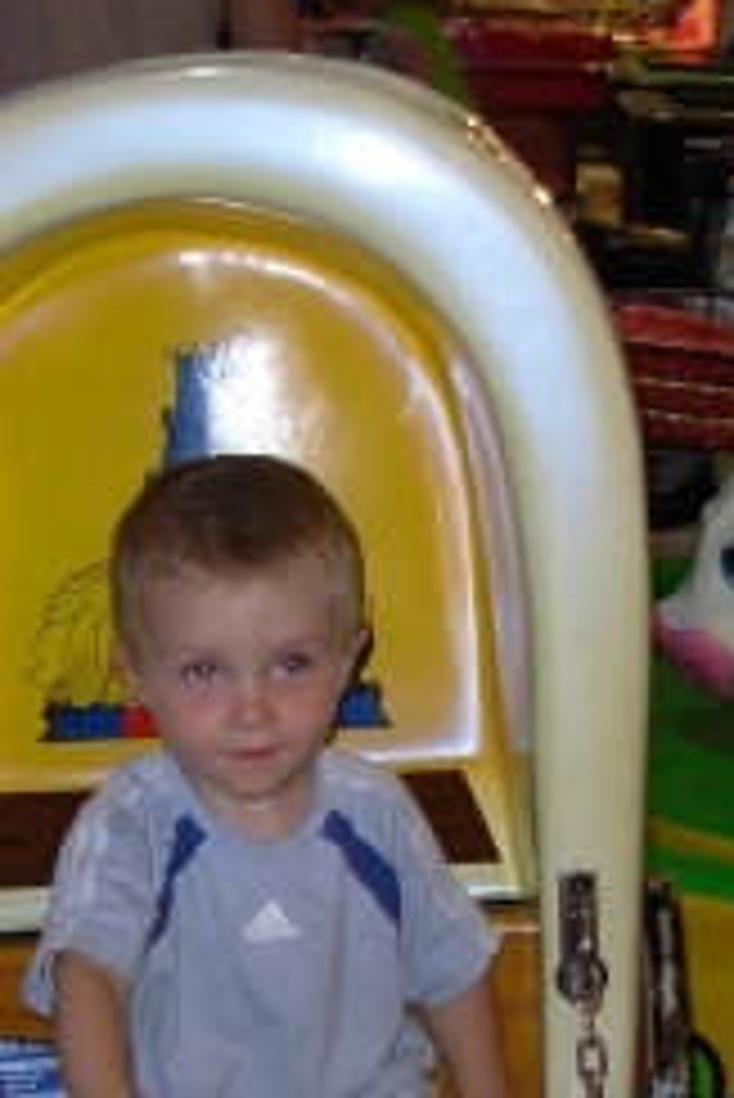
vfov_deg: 20.9
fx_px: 2962
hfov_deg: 14.1
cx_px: 162
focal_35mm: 97
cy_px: 742
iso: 50
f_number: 2.9
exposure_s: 1/32
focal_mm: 6.3
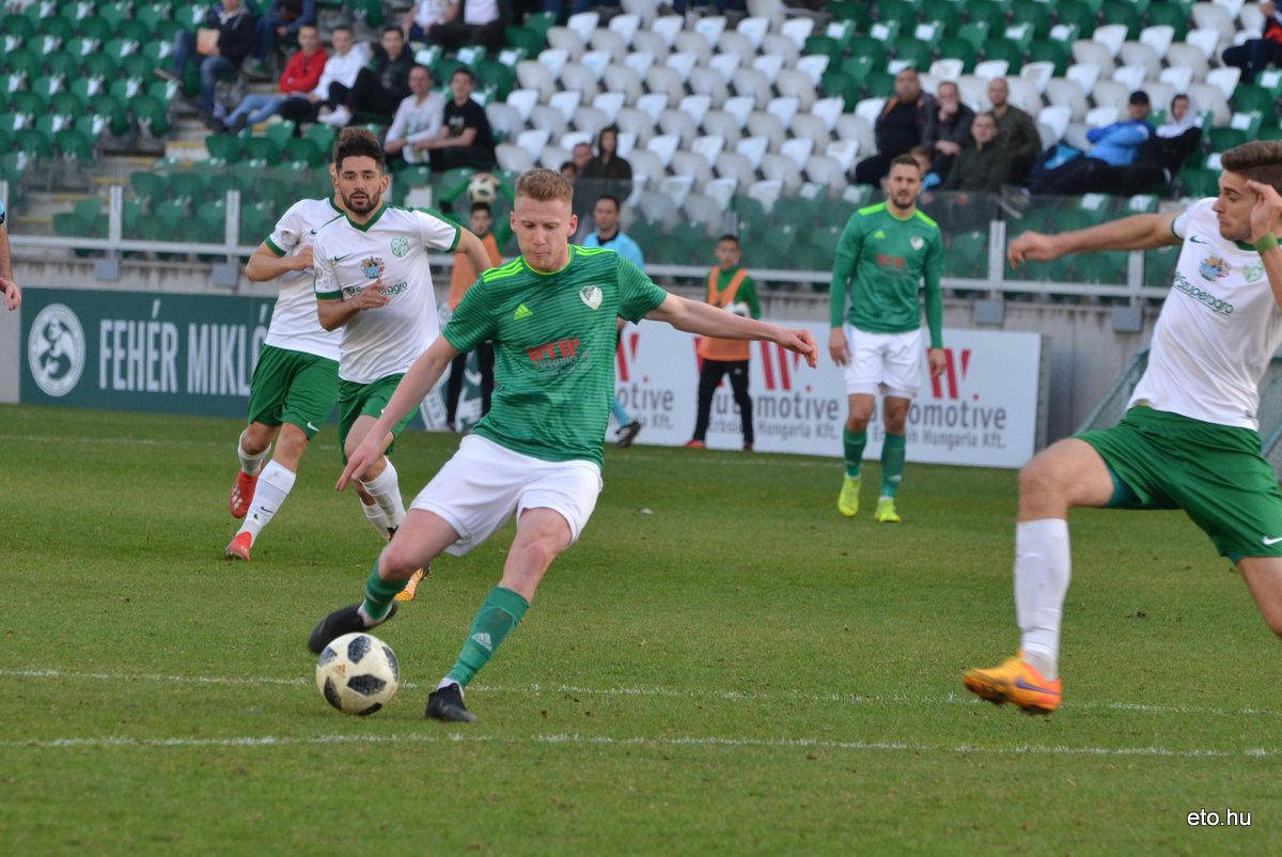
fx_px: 8285
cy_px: 428
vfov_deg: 5.9
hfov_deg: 8.8
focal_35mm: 232
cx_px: 641
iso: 500
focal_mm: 155
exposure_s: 1/500
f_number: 4.8
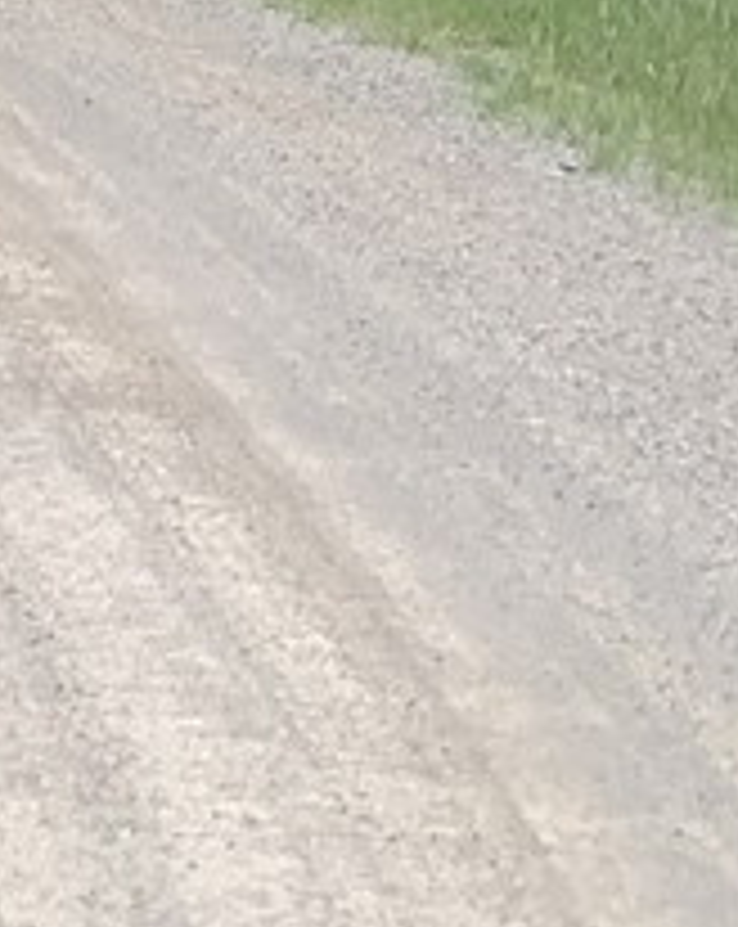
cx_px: -1346
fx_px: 8763
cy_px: -990
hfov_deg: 4.6
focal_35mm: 320
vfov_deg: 5.9
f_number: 2.4
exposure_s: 1/623
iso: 16
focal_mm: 6
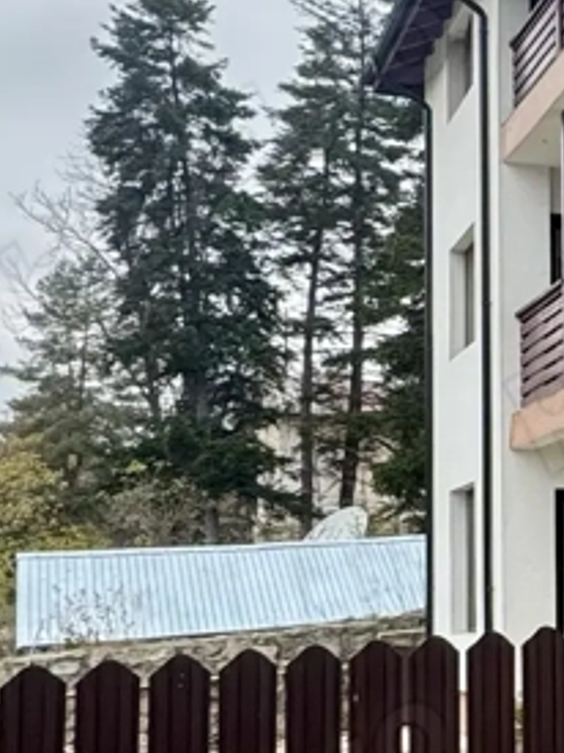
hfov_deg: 16.6
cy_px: 370
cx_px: 1114
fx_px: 1478
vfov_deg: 28.6
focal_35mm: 68
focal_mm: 2.22
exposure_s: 1/170
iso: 40
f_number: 2.2
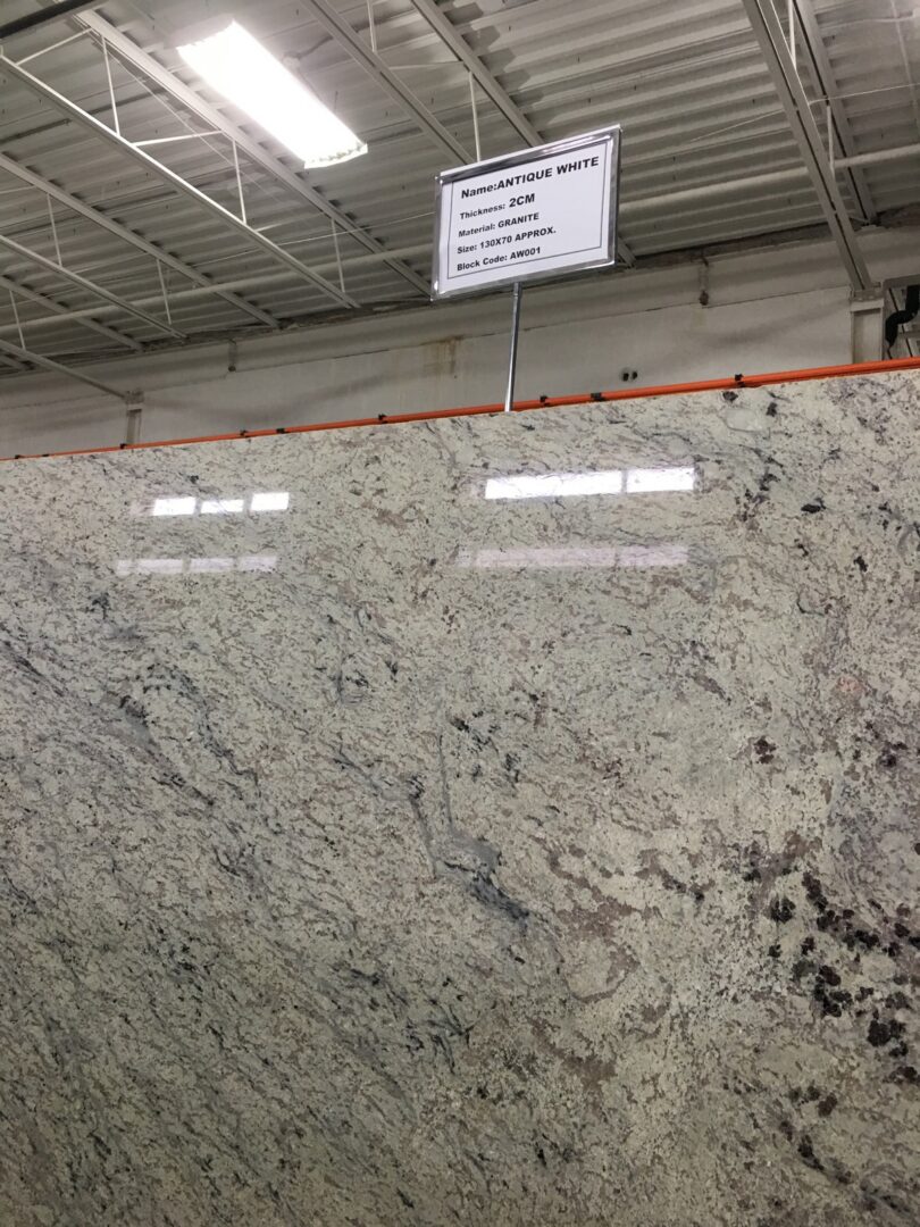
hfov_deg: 48.2
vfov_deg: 61.7
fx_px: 1028
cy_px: 614
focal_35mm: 29
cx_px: 460
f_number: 2.2
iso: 40
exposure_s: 1/30
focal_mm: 4.15
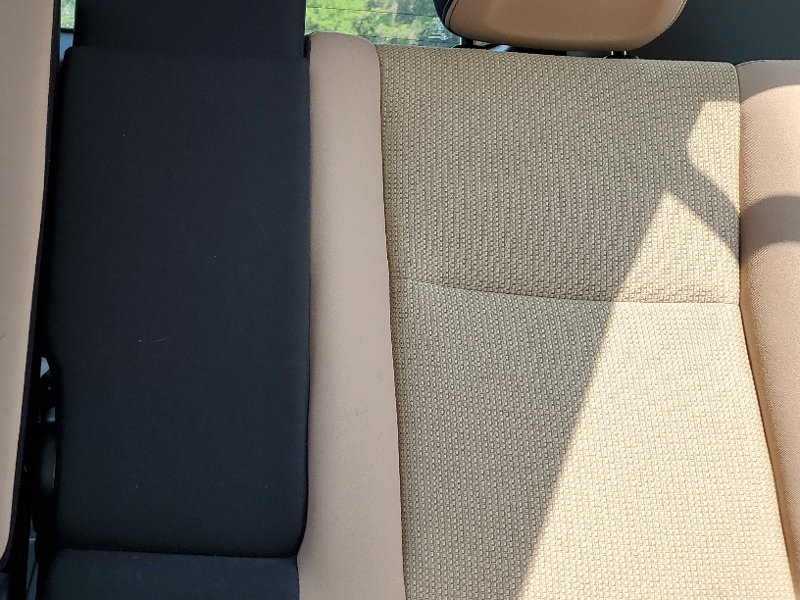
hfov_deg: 35.9
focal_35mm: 51
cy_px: 226
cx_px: 128
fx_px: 1179
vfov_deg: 28.5
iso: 50
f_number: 1.5
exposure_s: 1/238
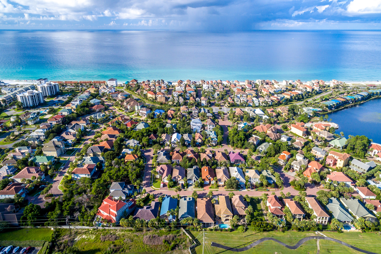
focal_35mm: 20
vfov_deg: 61.9
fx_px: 212
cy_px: 127
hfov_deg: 84.0
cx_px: 190
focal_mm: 3.61
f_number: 2.8
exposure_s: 1/400
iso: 100
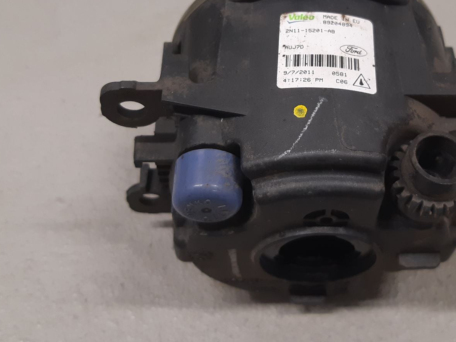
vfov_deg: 31.7
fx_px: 593
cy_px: 96
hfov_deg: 41.8
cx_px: 278
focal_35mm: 45
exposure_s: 1/50
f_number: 1.7
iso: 125
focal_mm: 3.93
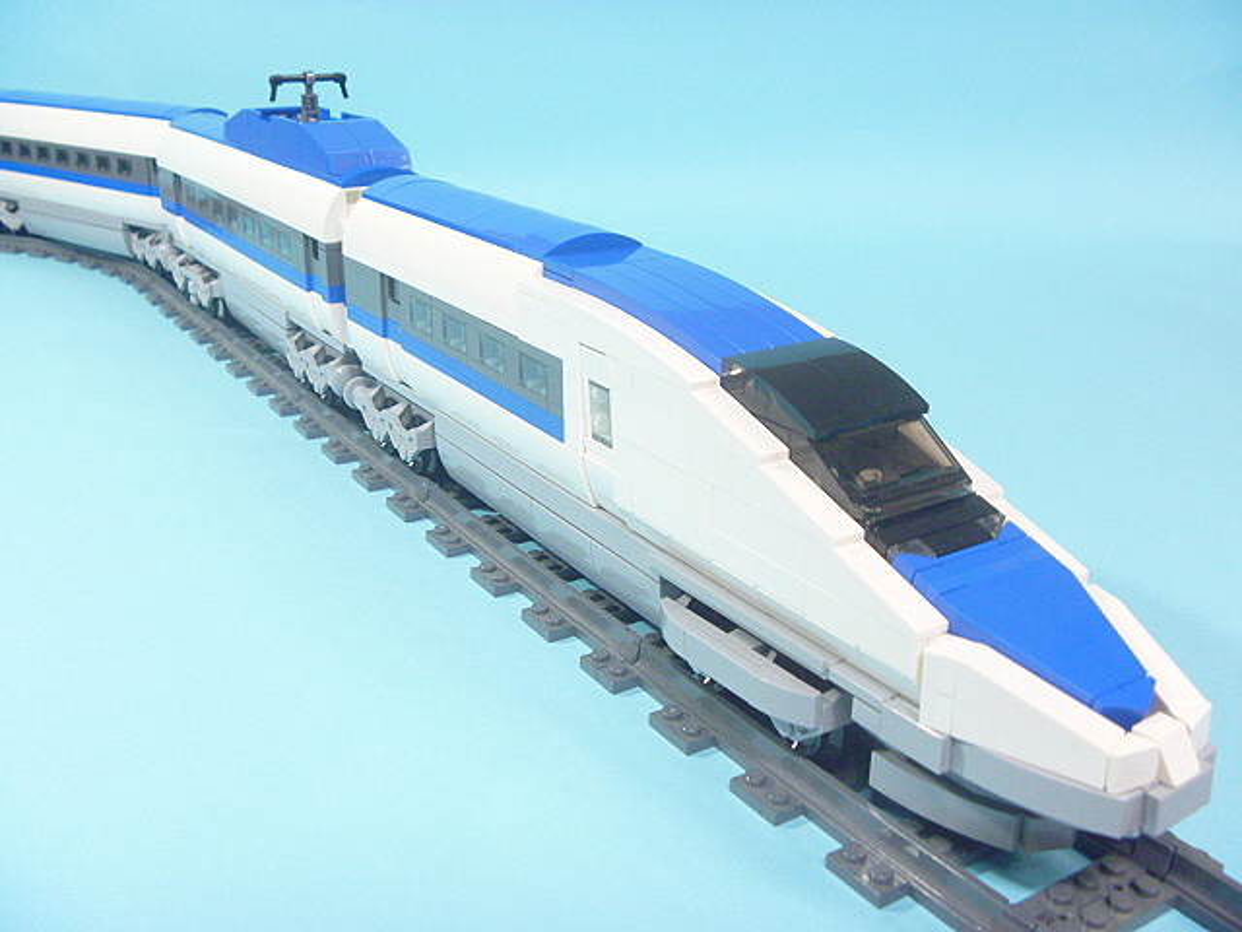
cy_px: 466
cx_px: 621
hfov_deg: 52.6
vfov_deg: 40.7
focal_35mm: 35
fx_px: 1256
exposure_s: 1/20
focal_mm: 6.3
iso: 400
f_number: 3.5
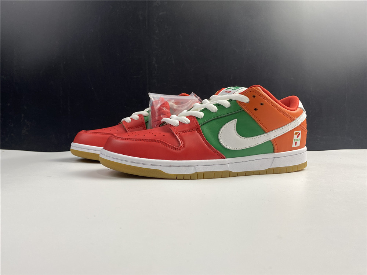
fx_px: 276
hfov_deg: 67.3
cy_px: 138
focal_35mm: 26
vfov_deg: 53.1
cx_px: 184
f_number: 1.8
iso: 50
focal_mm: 4.25
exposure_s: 1/100
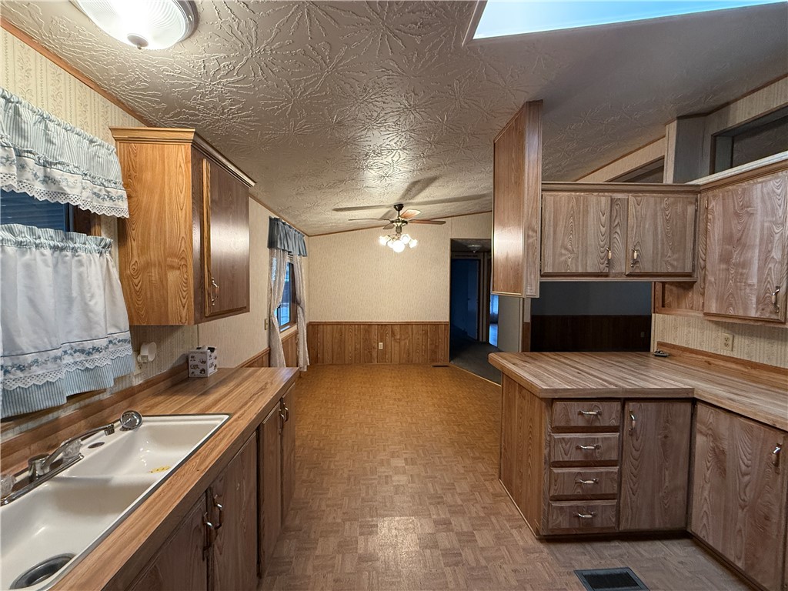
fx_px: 319
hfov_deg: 102.1
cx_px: 394
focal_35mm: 14
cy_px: 296
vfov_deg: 85.7
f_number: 2.2
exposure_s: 1/120
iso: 400
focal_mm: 2.22
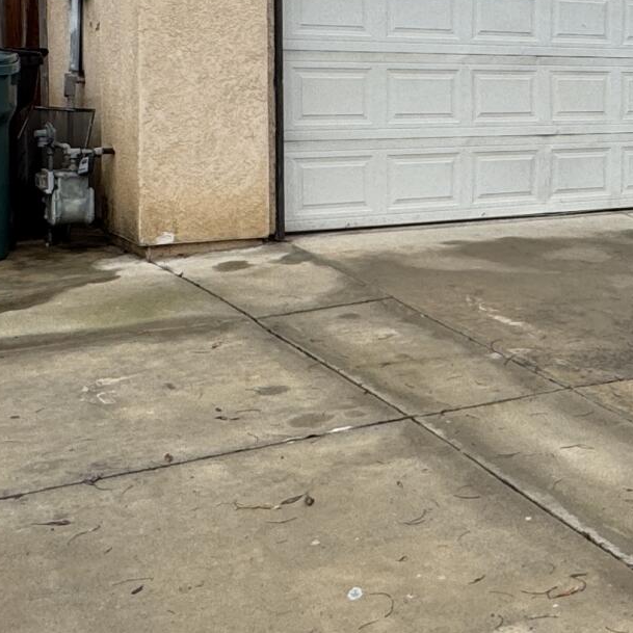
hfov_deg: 25.3
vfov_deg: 27.7
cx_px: 765
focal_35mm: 61
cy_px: 141
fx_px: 1262
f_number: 2.2
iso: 40
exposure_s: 1/495
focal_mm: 2.22
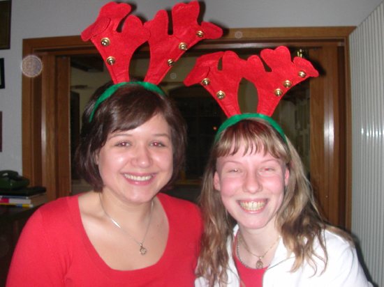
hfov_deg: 50.2
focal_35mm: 37
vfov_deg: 38.6
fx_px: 410
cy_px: 144
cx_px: 192
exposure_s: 1/59.9
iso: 100
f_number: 4.5
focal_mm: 5.6
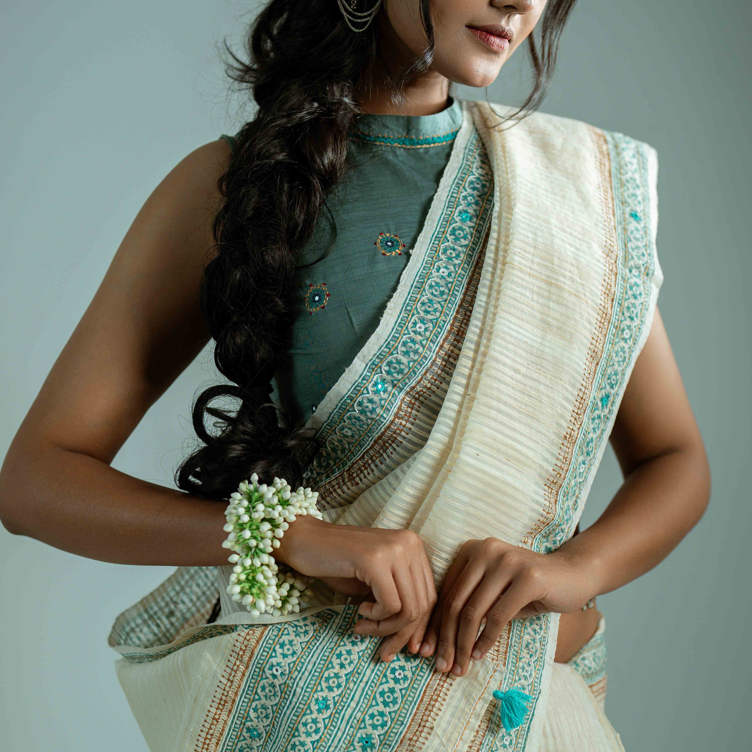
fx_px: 1573
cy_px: 304
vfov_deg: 26.8
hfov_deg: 26.9
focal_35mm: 64
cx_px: 375
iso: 200
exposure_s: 1/125
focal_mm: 50
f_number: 1.8
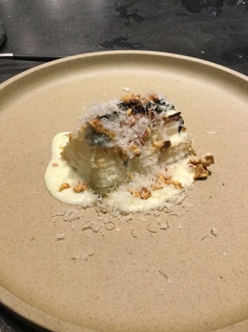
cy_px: 142
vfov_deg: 51.2
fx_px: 344
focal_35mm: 36
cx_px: 107
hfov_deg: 39.5
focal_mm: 3.3
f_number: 2.4
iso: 200
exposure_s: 1/24
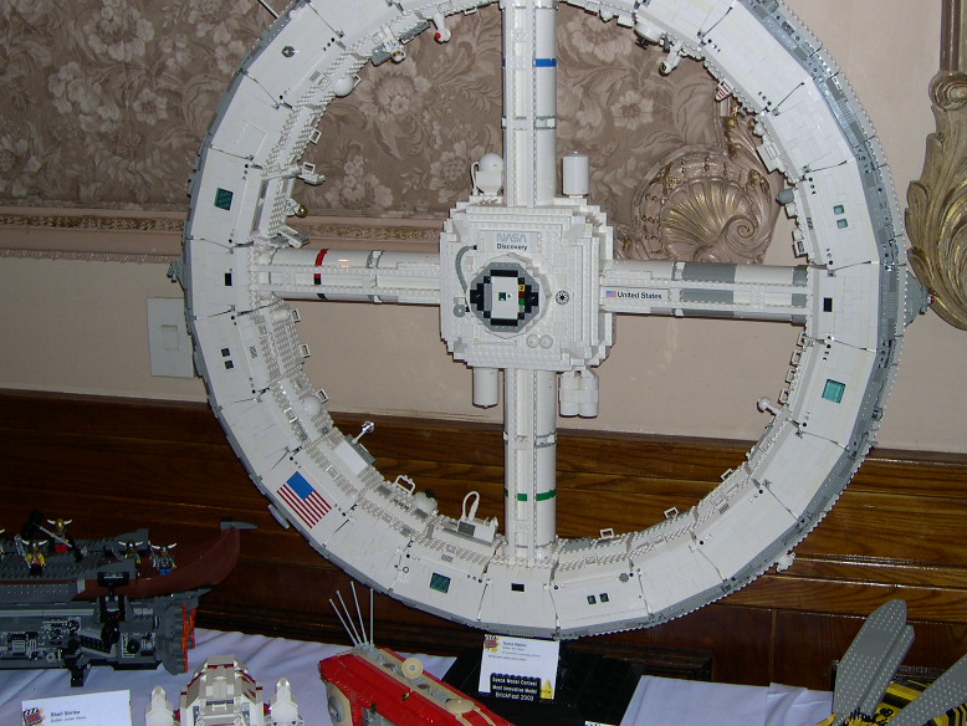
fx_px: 1397
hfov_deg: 38.0
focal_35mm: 50
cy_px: 306
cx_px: 590
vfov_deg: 29.1
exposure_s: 1/60
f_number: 2.8
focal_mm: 8
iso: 100
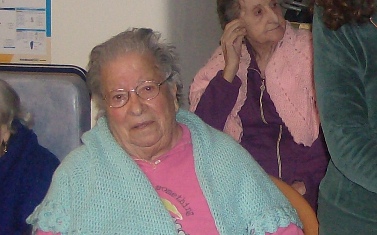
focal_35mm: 113
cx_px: 423
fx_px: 1161
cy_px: 9
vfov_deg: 11.5
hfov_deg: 17.8
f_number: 2.8
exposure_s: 1/60
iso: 200
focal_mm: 6
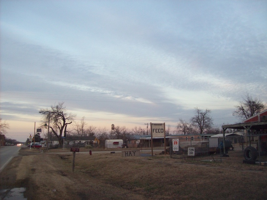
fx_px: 278
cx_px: 134
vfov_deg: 39.7
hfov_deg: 51.3
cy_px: 100
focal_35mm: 36
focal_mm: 6
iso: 118
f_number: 2.7
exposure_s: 1/64
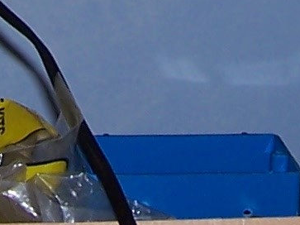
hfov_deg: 8.2
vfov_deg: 5.8
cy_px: -413
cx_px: 26
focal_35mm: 241
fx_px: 2088
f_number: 2.8
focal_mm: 6.3
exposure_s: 1/60
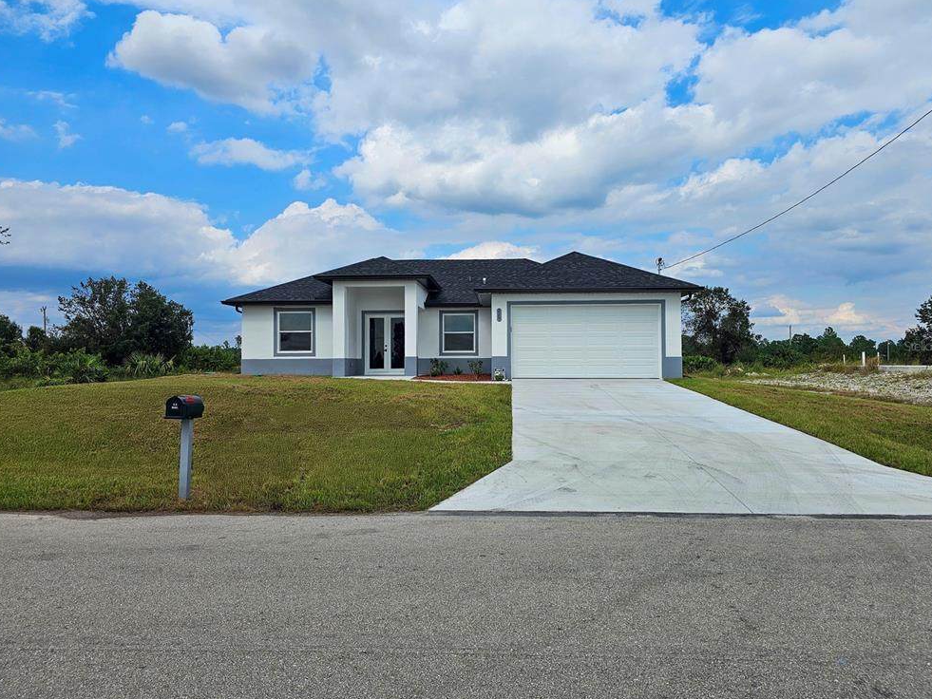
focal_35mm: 24
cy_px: 346
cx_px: 475
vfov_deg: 56.8
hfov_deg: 71.6
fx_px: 646
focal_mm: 6.3
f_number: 1.7
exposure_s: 1/1170
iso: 10
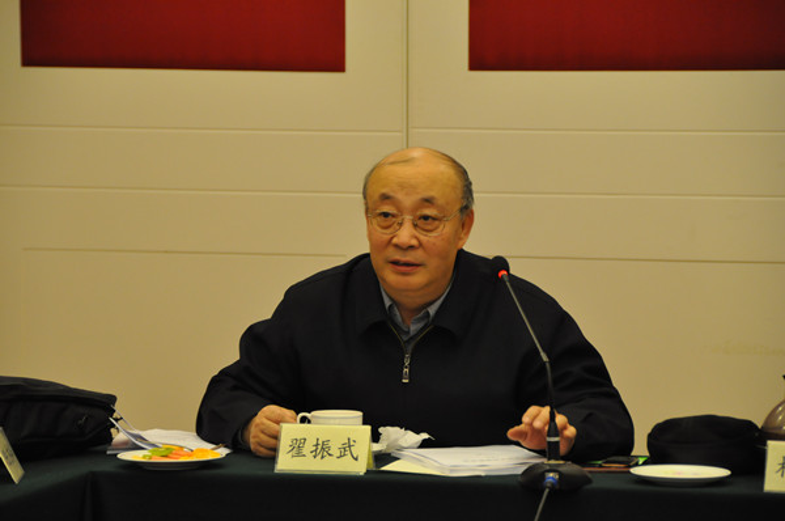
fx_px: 4245
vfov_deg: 7.0
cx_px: 392
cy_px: 260
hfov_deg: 10.6
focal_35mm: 195
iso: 1000
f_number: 5.6
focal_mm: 130
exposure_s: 1/30
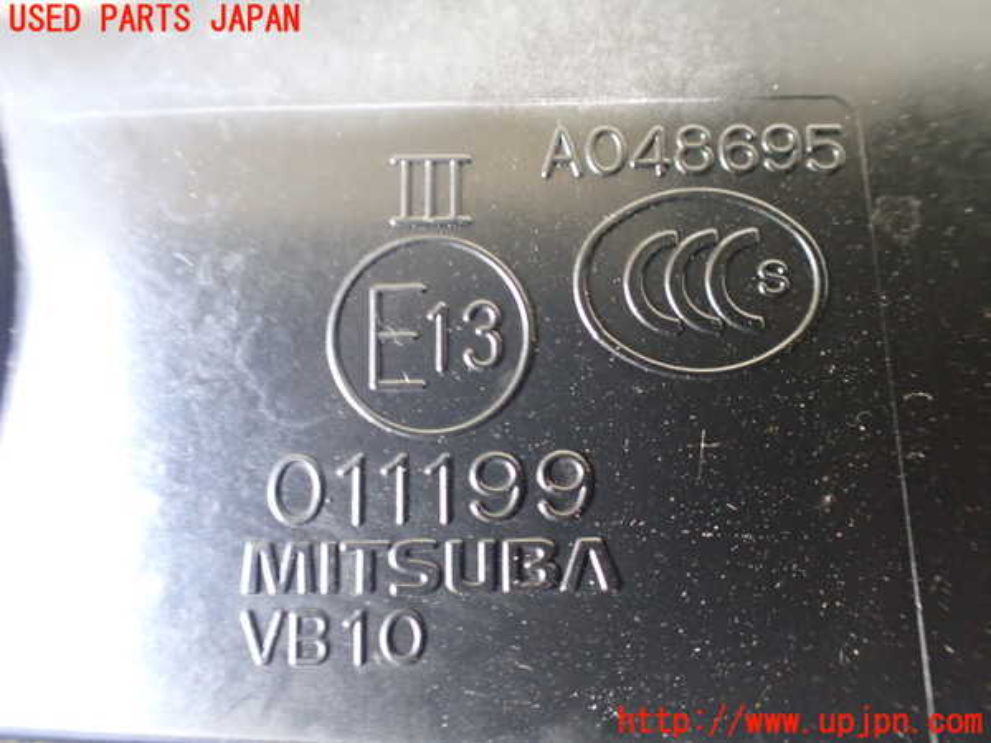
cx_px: 496
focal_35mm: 30
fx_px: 859
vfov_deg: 46.8
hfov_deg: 60.0
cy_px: 372
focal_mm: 5.4
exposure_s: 1/30
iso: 800
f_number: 2.3
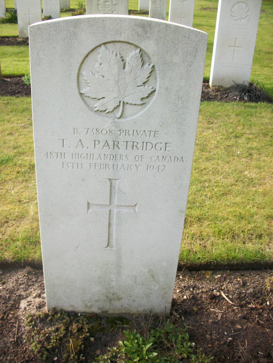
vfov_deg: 52.6
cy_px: 182
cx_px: 136
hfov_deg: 40.7
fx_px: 368
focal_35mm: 35
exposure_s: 1/125
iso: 80
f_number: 3.1
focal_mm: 6.3
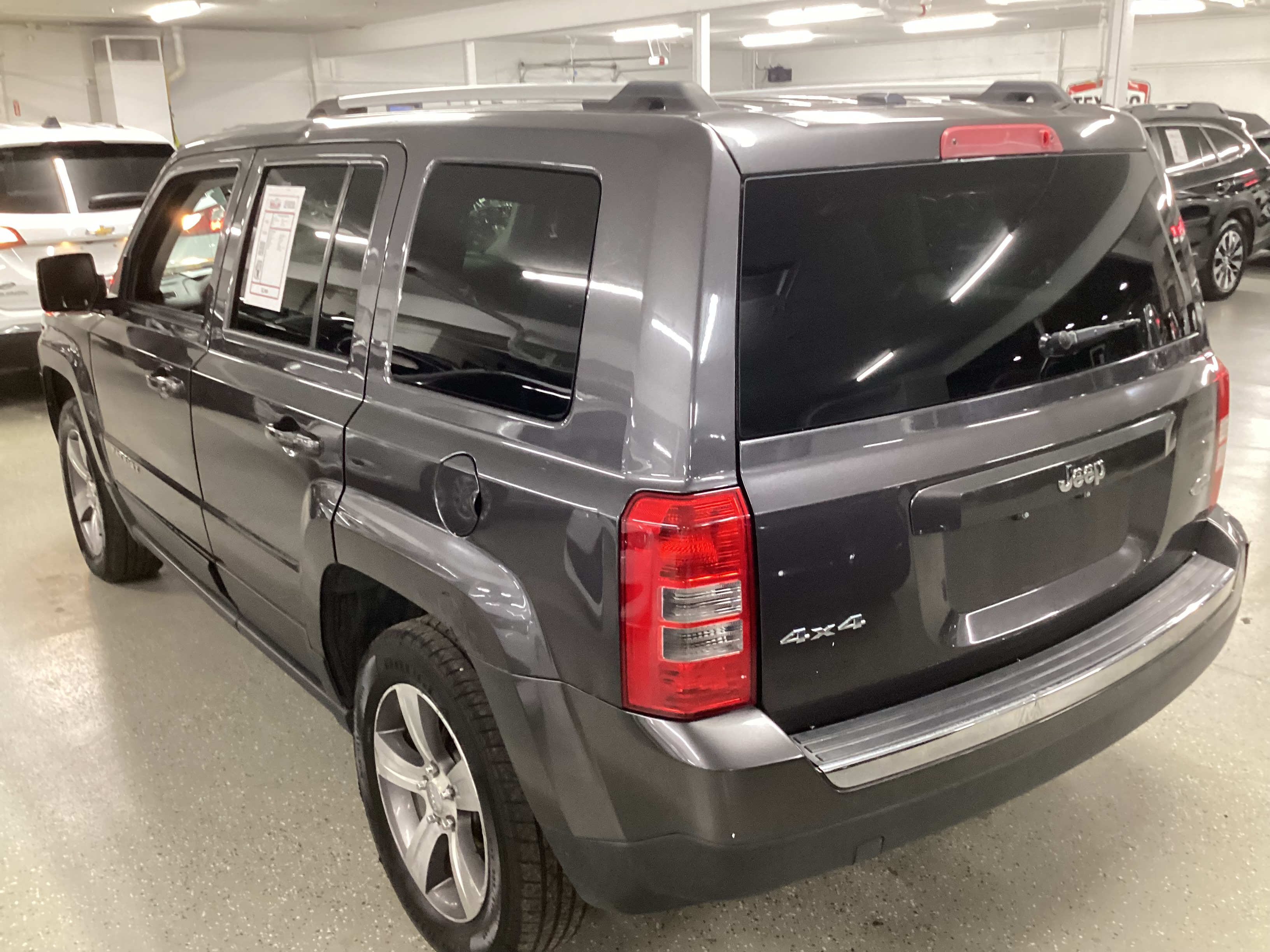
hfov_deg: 58.4
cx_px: 635
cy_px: 476
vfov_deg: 45.4
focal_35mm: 31
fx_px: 1137
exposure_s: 1/30
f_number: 2.4
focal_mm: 3.3
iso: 320
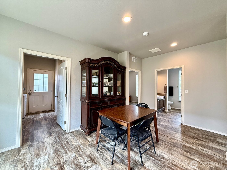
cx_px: 114
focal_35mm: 14
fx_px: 92
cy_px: 85
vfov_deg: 85.7
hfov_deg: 102.1
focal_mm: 2.22
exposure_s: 1/120
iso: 250
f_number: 2.2
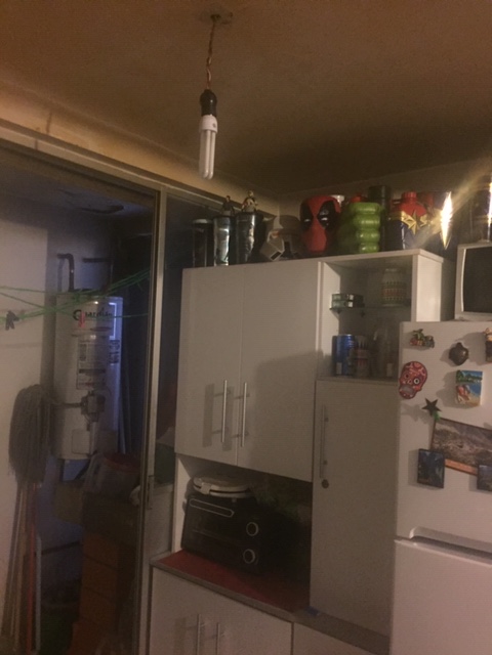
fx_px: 550
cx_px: 246
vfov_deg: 61.7
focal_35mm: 29
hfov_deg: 48.2
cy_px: 328
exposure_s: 1/15
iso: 500
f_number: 2.2
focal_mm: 4.15
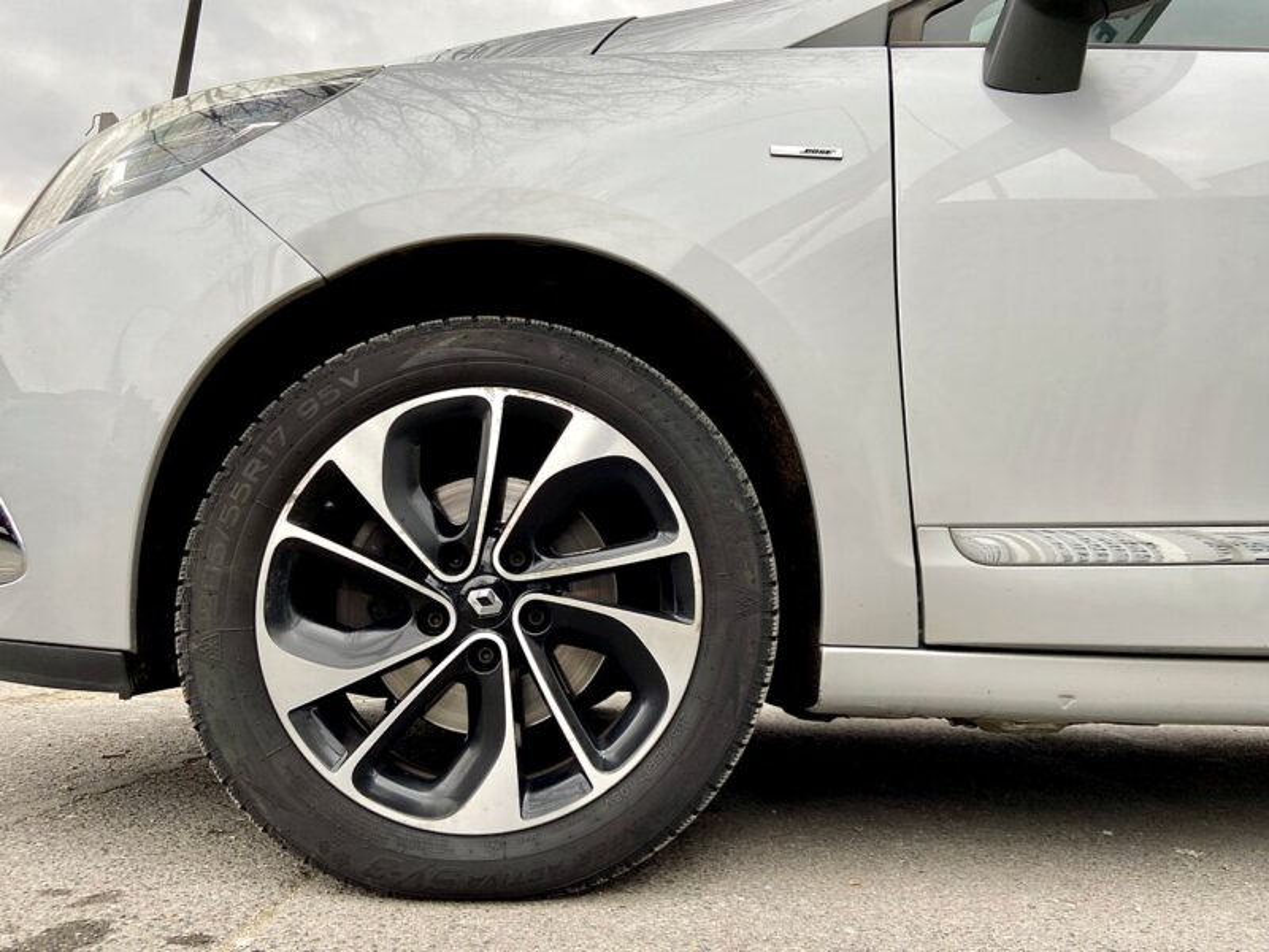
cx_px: 634
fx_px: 953
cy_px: 476
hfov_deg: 67.3
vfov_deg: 53.1
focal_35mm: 26
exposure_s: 1/133
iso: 32
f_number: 1.8
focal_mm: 4.25
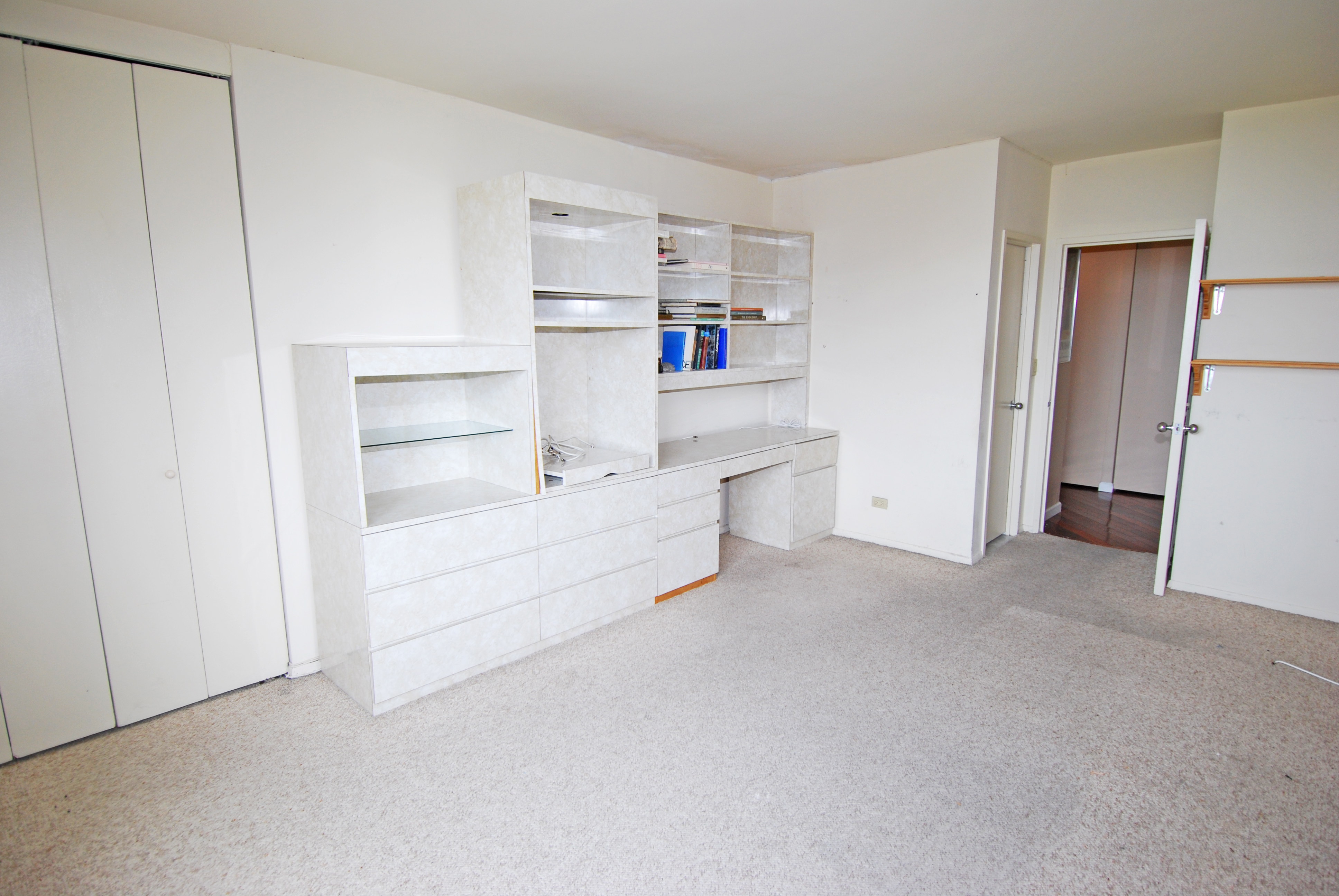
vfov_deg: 67.5
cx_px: 670
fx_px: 670
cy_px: 448
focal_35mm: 18
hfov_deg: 89.9
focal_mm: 12
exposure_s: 1/80
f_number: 4.5
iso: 200
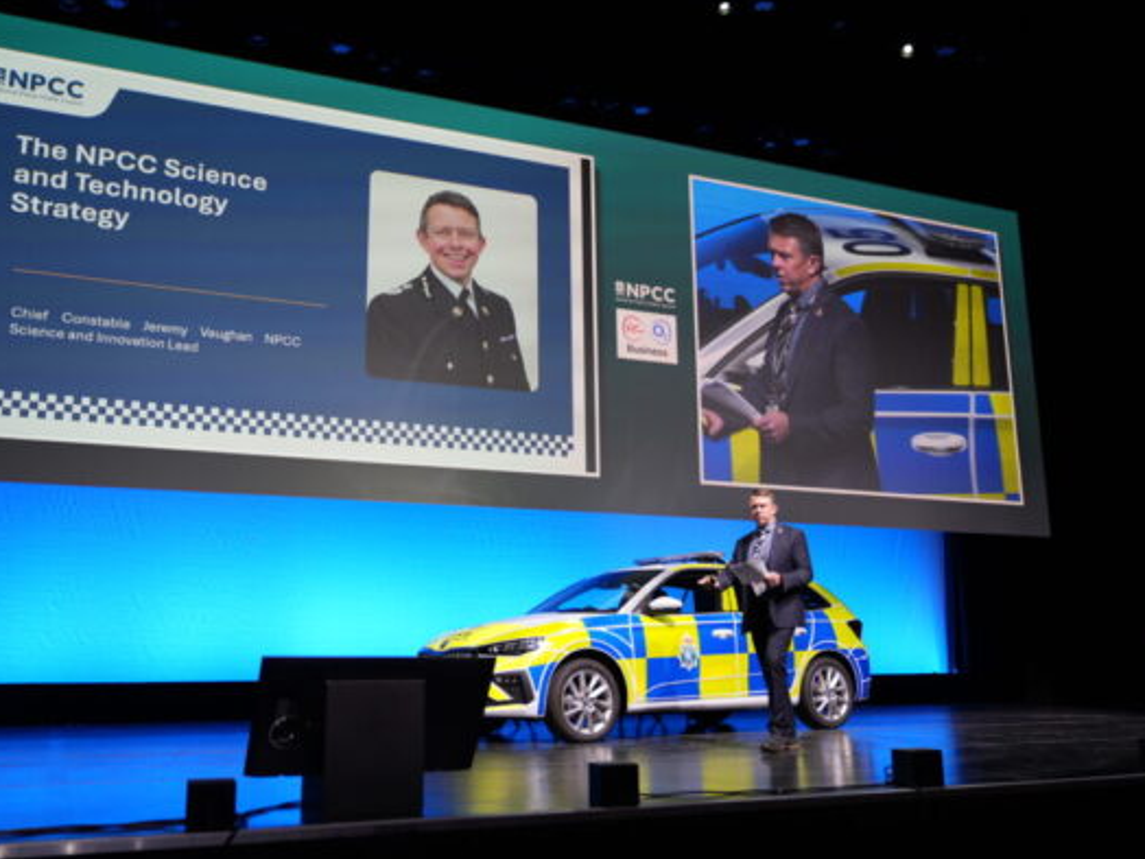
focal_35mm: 33
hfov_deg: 55.3
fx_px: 1092
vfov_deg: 42.9
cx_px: 539
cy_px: 435
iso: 200
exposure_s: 1/60
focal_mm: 30
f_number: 2.8
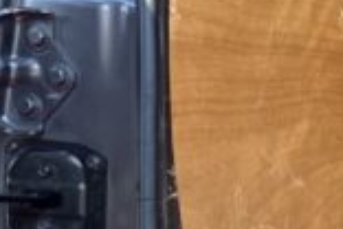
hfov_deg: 12.5
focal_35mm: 128
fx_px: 1219
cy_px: 328
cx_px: 829
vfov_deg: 10.4
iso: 80
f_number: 1.78
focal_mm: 6.86
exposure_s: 1/555
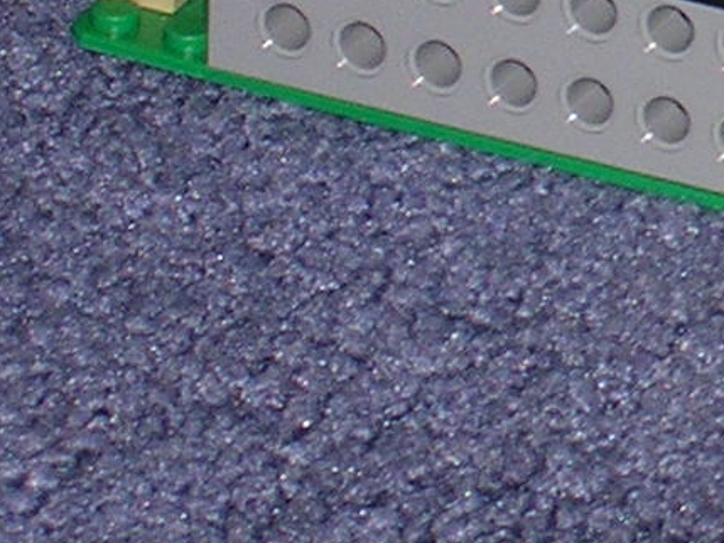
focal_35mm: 549
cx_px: 1613
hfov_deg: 3.6
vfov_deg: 2.7
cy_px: -309
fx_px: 11486
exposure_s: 1/60.1
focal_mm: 17.4
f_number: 4.9
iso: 65
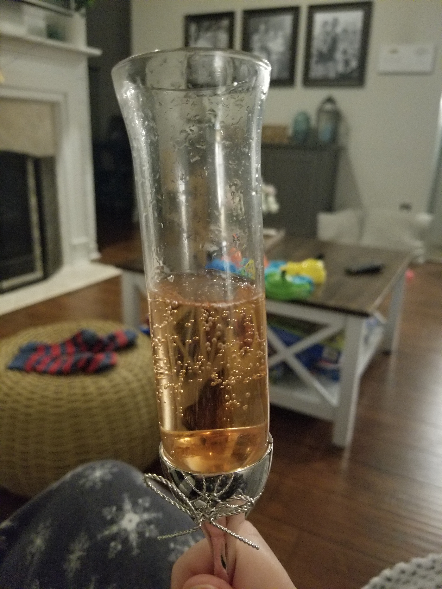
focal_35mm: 26
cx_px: 221
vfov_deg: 67.3
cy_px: 294
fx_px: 443
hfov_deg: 53.1
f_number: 1.7
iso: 640
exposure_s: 1/10
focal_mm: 4.25
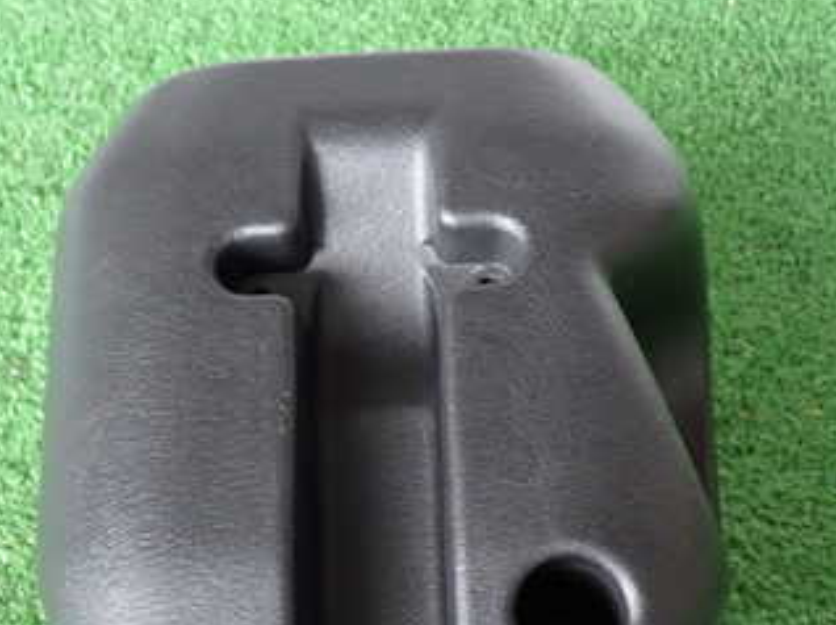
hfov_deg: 28.5
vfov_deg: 21.4
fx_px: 1641
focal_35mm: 68
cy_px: 486
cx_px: 350
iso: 320
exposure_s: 1/40
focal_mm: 6.37
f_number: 2.5
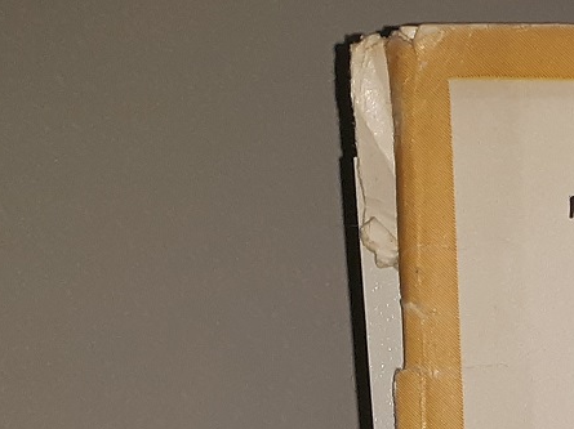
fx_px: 2154
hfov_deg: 13.3
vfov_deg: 10.1
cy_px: 977
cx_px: 1107
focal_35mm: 130
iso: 50
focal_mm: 3.7
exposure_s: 1/100
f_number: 1.7
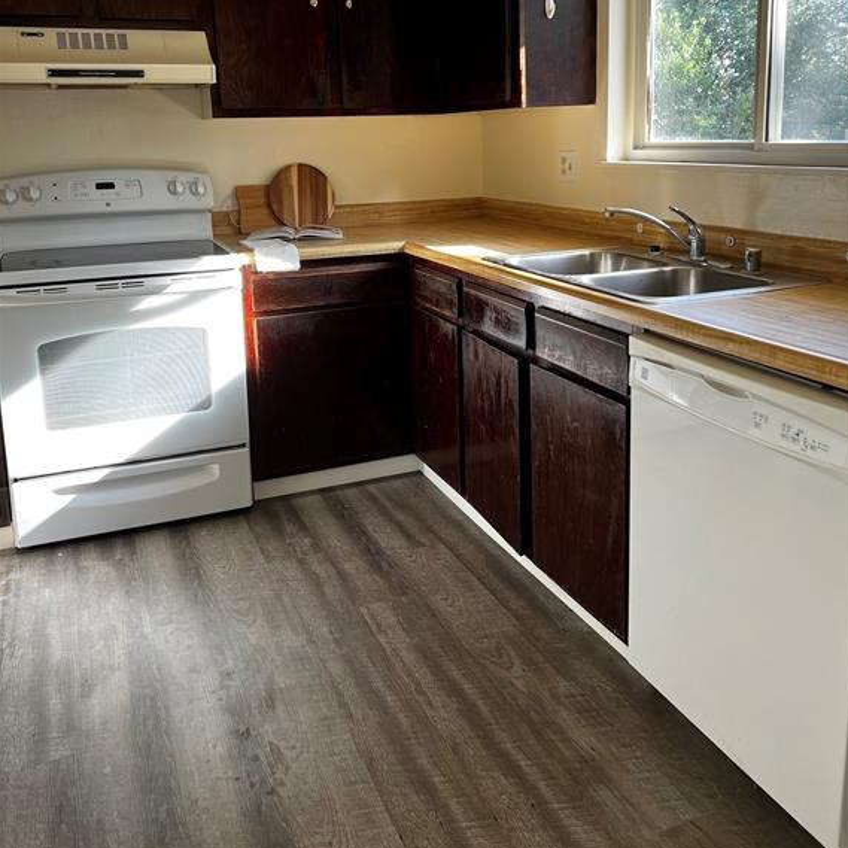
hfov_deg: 52.5
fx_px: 859
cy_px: 285
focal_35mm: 31
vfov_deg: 51.6
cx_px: 427
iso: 64
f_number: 1.5
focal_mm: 5.7
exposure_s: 1/121
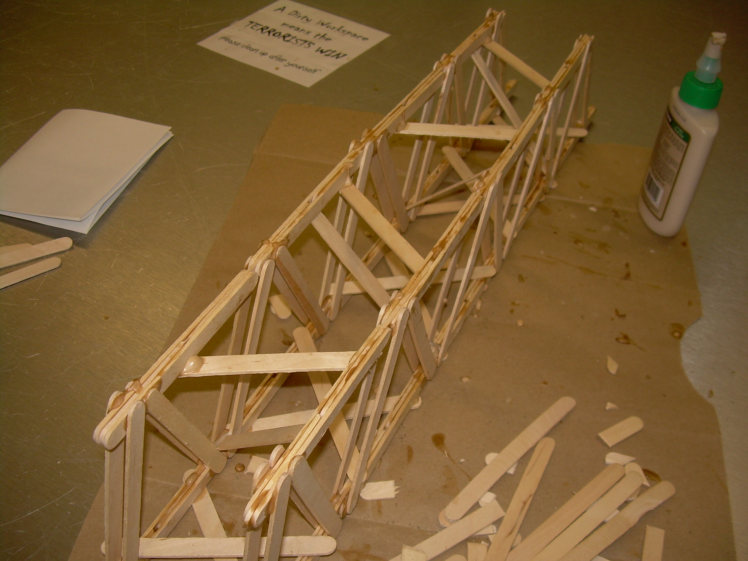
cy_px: 280
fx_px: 821
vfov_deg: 37.7
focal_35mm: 38
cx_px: 374
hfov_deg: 49.0
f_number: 2.8
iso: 50
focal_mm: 6.3
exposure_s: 1/60
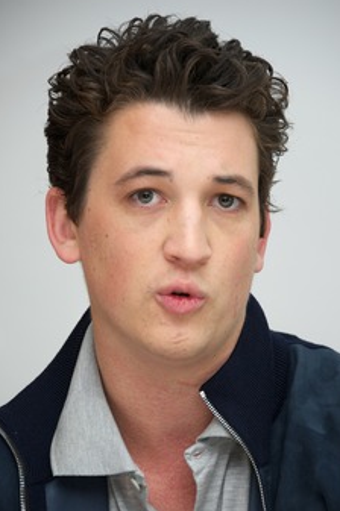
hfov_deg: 5.5
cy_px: 282
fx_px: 3534
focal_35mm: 249
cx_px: 196
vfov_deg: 8.3
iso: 800
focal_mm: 210
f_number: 5.6
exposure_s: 1/60
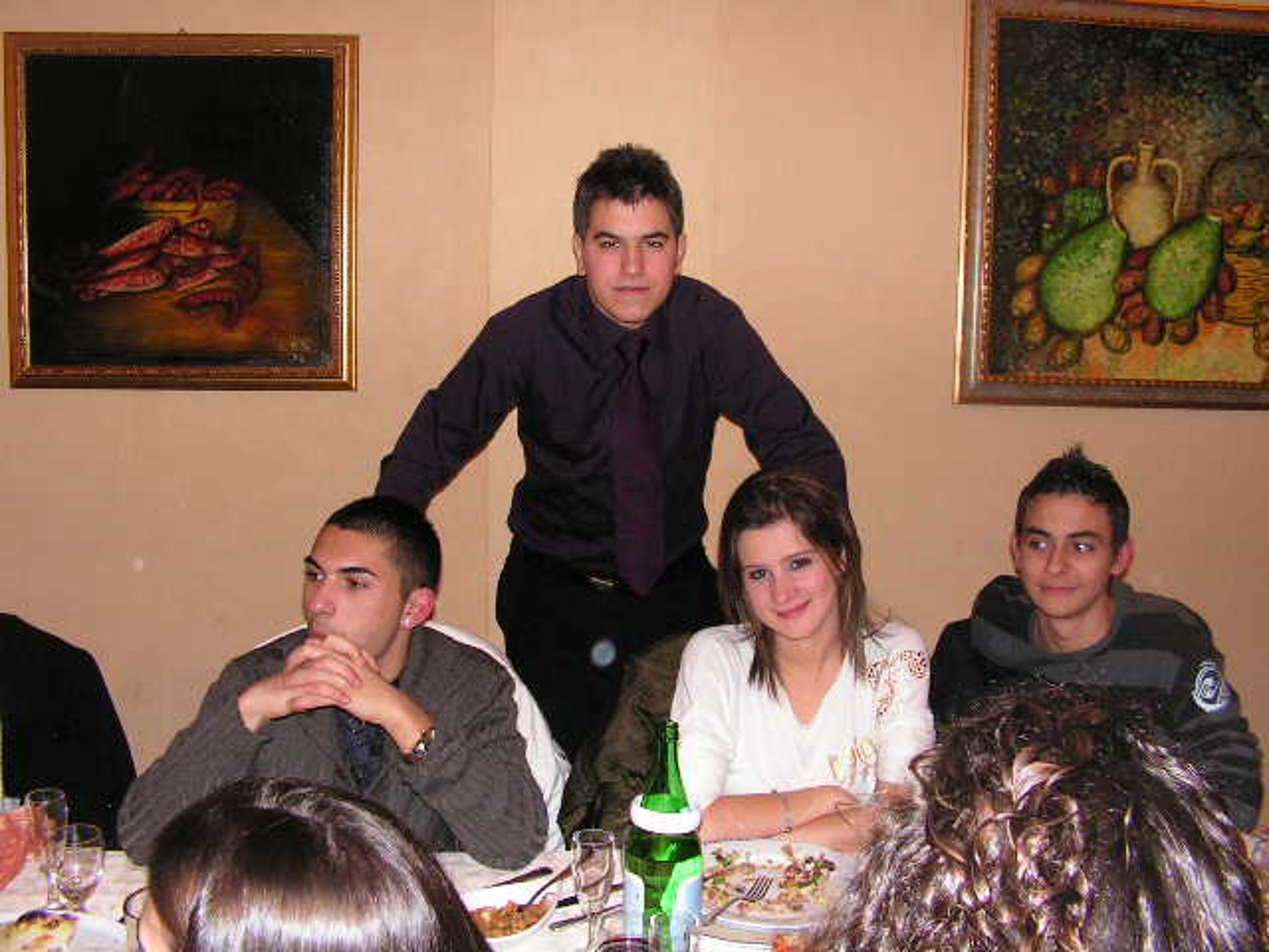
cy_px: 476
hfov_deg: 51.4
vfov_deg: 39.7
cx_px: 634
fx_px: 1320
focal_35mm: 36
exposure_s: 1/40
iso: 200
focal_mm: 6
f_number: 3.2
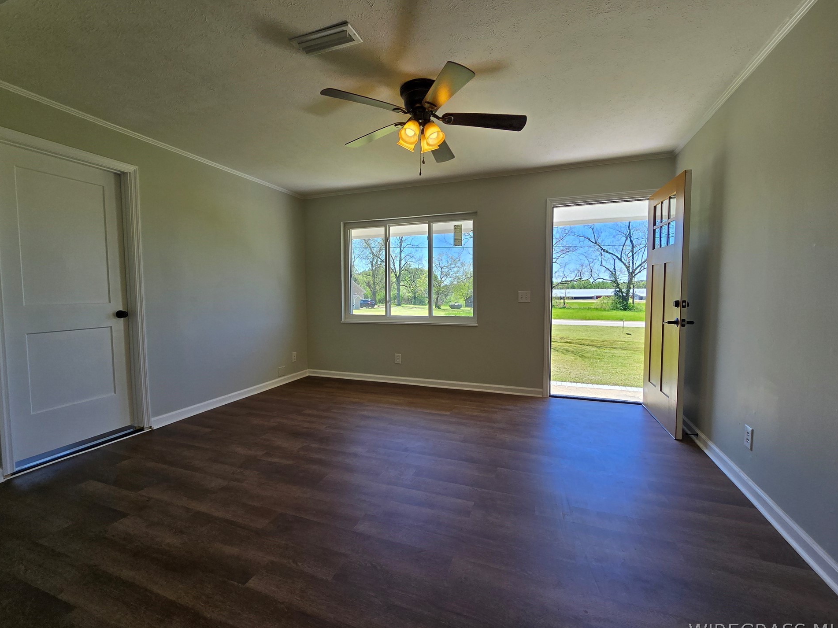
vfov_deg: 85.7
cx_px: 406
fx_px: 339
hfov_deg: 102.0
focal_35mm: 14
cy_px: 309
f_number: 2.2
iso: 50
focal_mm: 2.2
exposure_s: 1/289
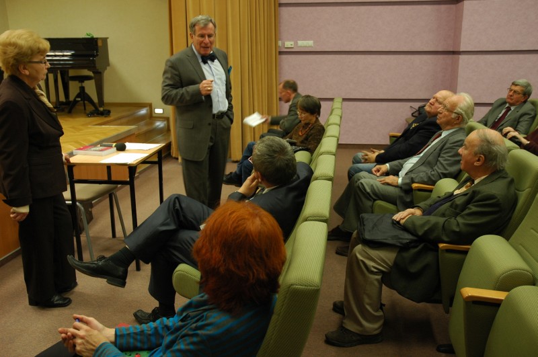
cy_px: 178
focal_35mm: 36
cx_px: 269
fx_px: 537
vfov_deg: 36.8
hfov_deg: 53.2
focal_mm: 24
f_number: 3.8
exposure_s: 1/13
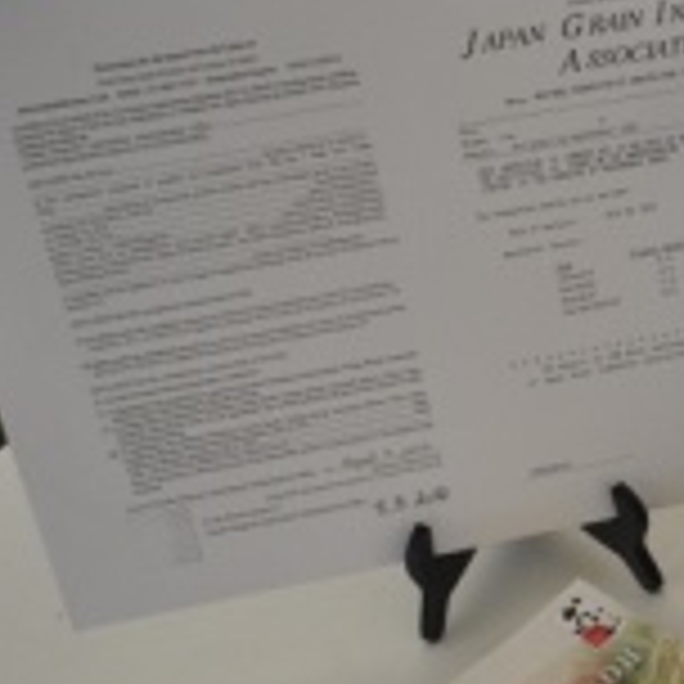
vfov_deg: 25.4
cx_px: 846
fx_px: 1520
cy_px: 344
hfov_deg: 23.0
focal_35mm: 68
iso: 400
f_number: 3.5
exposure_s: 1/50
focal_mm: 18
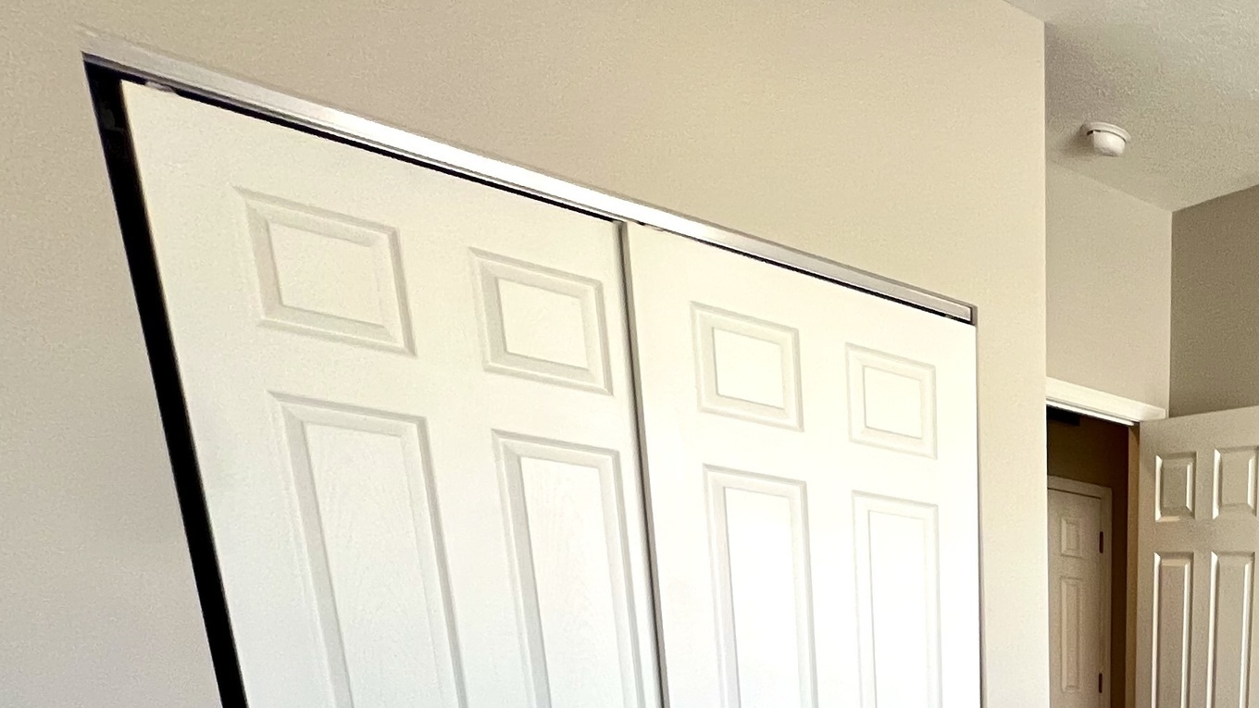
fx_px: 1068
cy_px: 1021
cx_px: 1385
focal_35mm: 32
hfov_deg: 45.6
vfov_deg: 27.4
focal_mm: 1.57
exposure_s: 1/120
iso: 200
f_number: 1.8
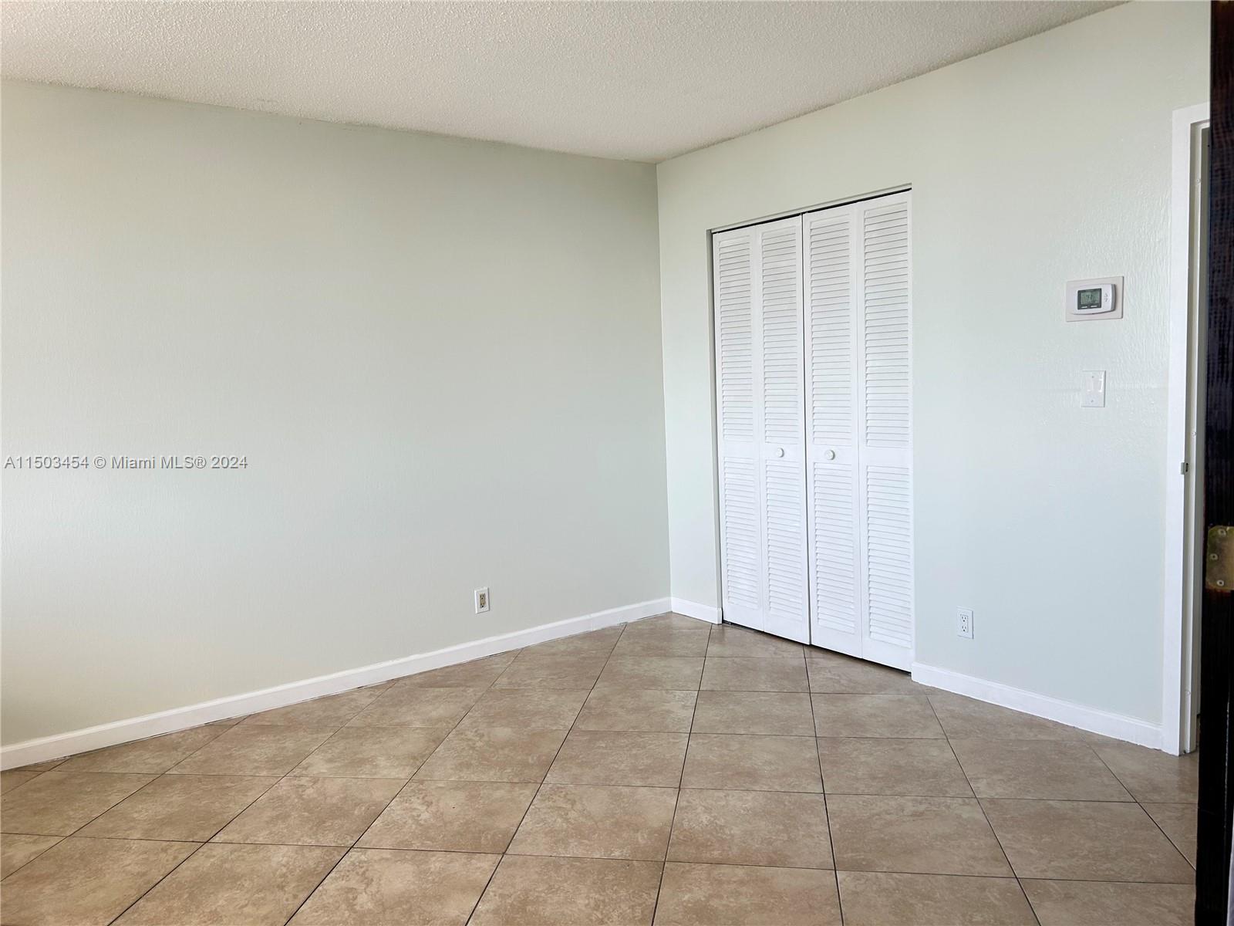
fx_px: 927
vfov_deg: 53.1
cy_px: 463
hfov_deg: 67.3
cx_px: 617
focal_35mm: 26
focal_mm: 5.7
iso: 40
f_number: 1.5
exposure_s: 1/125
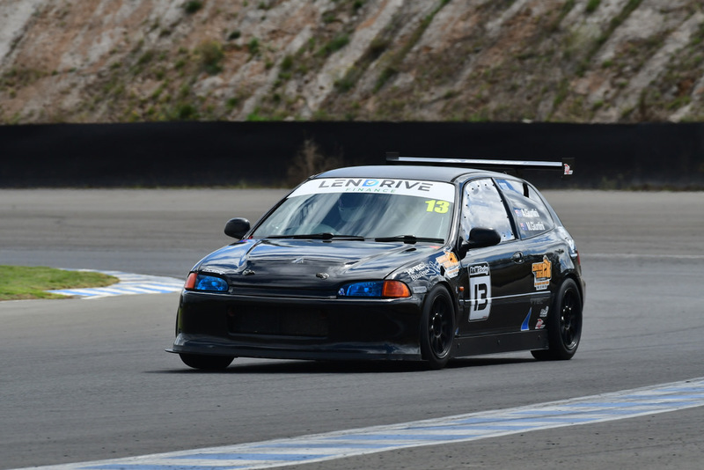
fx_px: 11150
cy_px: 235
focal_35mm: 570
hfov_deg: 3.6
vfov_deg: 2.4
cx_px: 352
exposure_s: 1/640
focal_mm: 380
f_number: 10
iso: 400
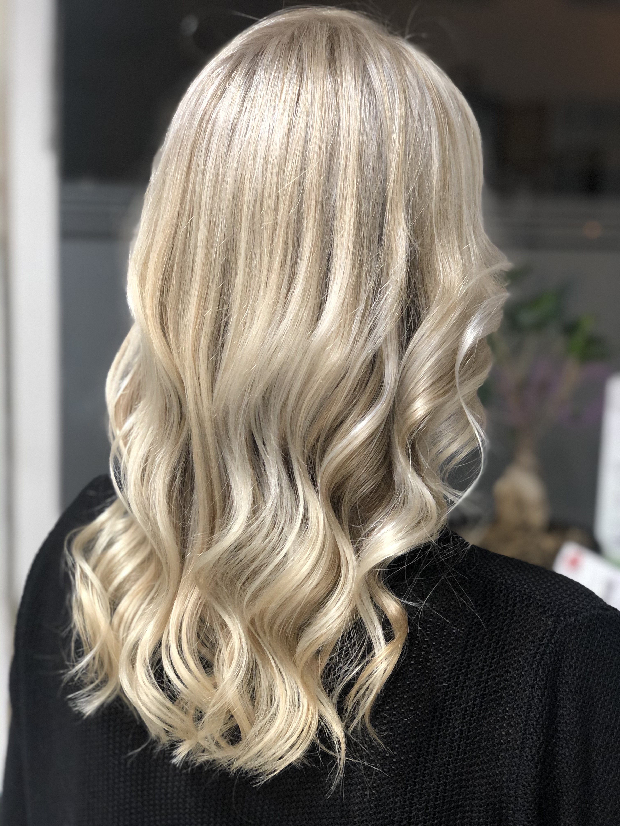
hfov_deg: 28.0
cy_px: 413
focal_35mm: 52
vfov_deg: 36.8
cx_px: 310
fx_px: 1242
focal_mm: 6
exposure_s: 1/33
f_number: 2.4
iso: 100
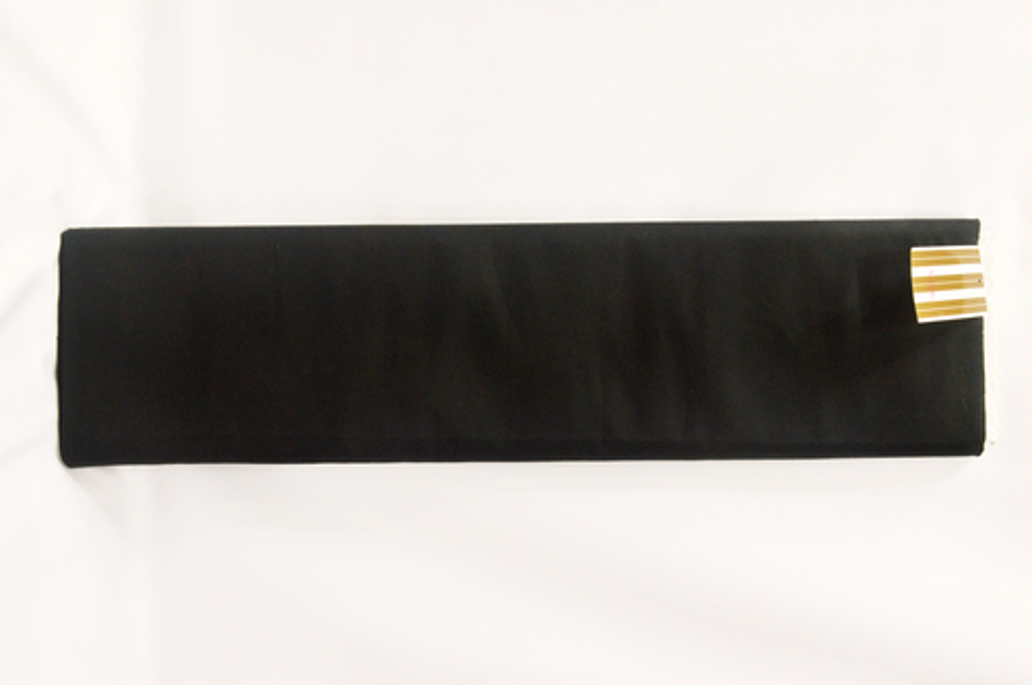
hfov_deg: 51.3
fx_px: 1074
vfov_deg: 35.4
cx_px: 516
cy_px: 342
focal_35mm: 38
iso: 800
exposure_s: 1/10
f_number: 11
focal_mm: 25
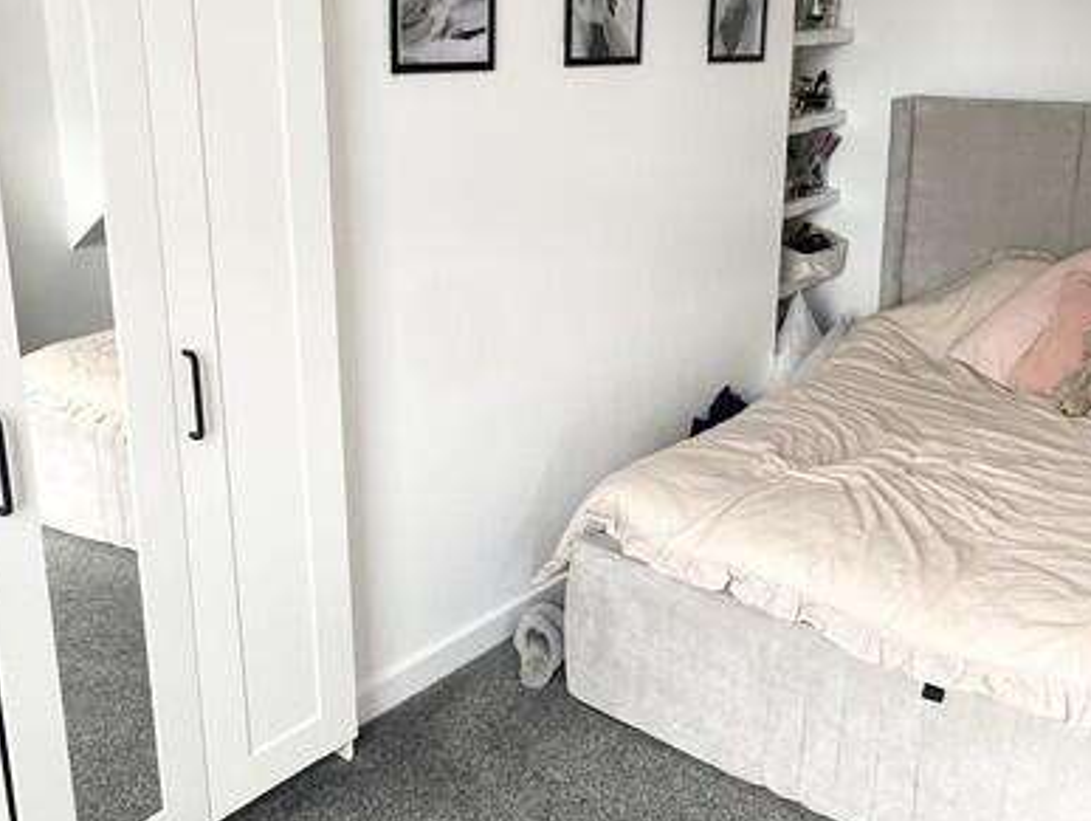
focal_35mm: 37
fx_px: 1167
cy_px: 313
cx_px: 519
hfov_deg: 50.1
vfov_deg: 38.5
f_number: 2.2
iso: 64
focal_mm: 2.22
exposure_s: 1/99
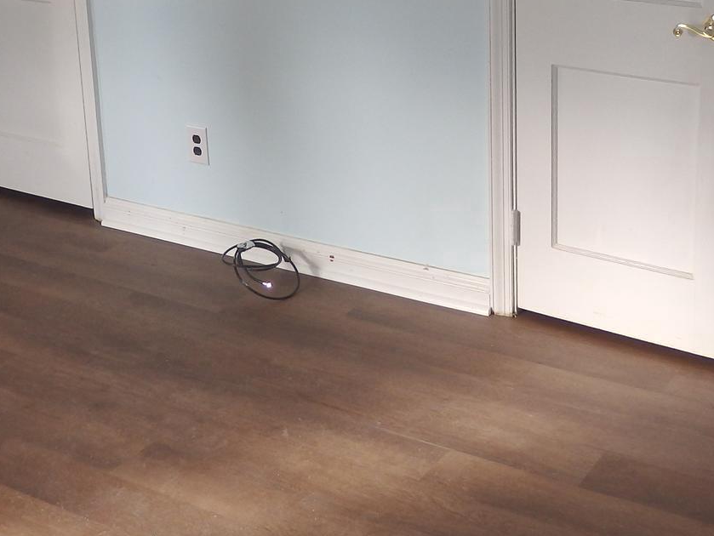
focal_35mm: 61
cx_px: 389
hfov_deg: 31.7
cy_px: 48
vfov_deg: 23.4
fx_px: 1259
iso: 125
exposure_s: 1/40
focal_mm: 4.5
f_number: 3
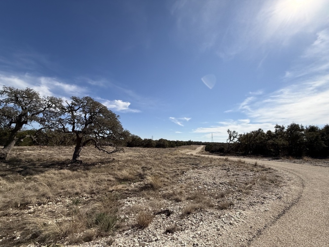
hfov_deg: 102.1
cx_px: 164
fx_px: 133
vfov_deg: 85.7
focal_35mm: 14
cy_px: 124
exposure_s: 1/4149
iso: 50
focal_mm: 2.22
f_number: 2.2
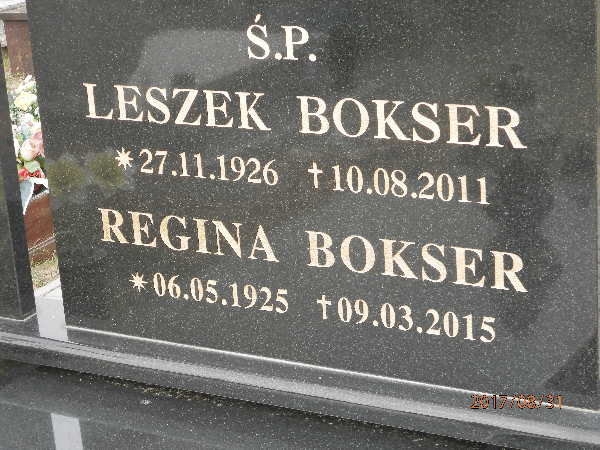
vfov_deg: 18.0
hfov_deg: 23.8
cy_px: 225
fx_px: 1421
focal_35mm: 82
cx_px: 300
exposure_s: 1/80
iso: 80
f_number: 4.2
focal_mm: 14.6
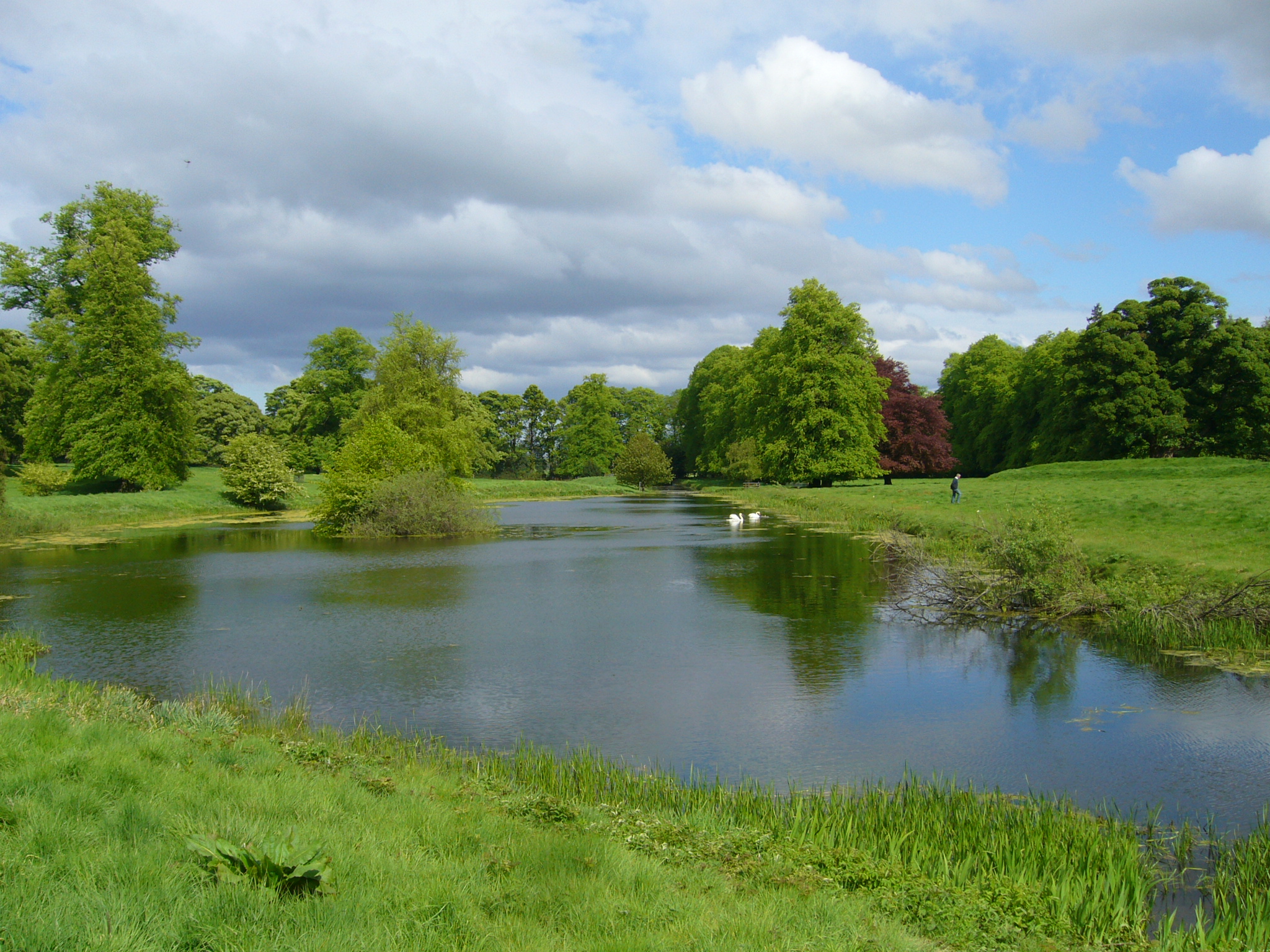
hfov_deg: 52.6
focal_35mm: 35
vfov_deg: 40.7
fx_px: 1284
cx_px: 635
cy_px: 476
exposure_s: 1/400
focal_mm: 5.8
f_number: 5.6
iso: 80
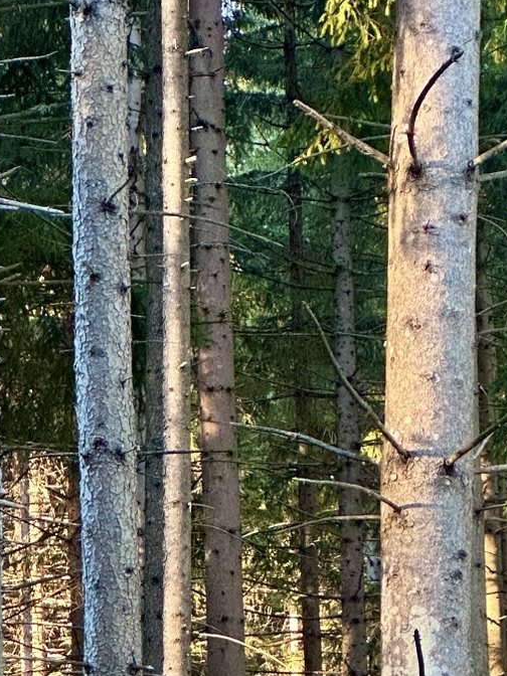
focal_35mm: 229
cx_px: 292
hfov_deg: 6.5
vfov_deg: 8.6
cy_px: 808
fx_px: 4472
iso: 320
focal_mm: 9
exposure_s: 1/60
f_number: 2.8
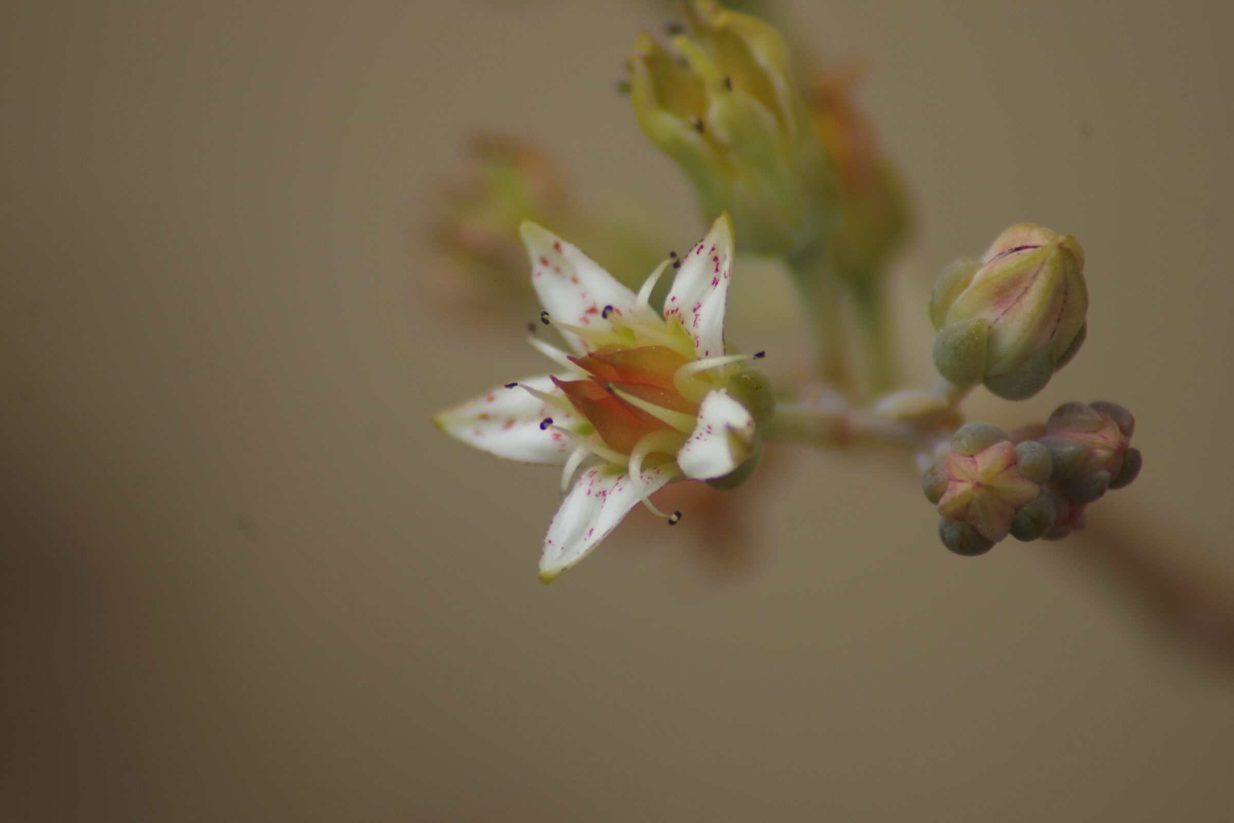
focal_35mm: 127
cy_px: 412
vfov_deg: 10.8
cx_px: 617
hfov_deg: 16.1
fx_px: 4353
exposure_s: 1/125
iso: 100
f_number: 6.7
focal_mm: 85
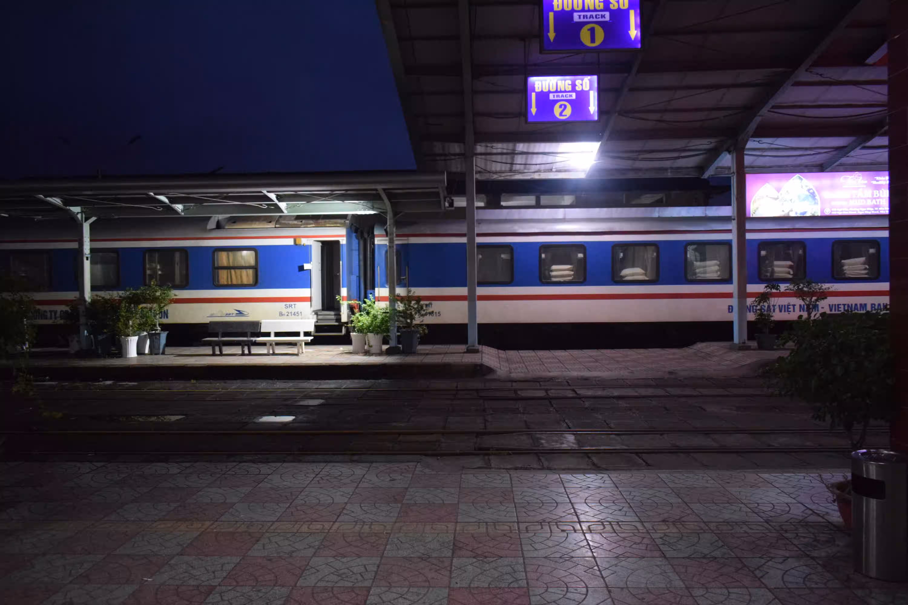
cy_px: 302
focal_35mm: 27
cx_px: 454
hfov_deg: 67.4
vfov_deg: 47.9
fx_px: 681
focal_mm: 18
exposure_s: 1/60
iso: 4000
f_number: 3.5
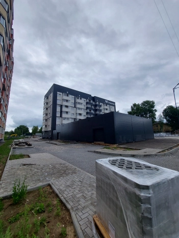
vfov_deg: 106.2
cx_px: 90
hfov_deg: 89.9
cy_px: 119
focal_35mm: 13
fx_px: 90
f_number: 2.2
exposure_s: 1/665
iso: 40
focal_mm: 1.74
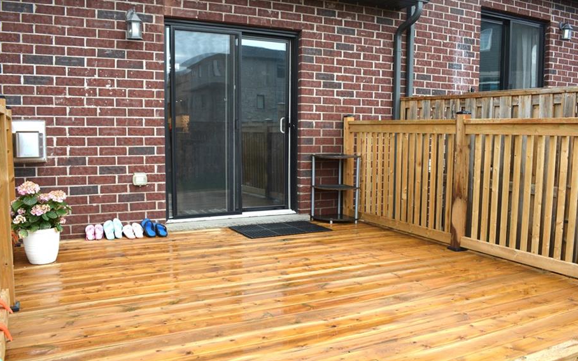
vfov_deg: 40.6
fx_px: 488
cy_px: 186
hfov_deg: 61.2
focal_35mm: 31
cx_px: 298
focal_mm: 18
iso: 200
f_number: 5.6
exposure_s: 1/125
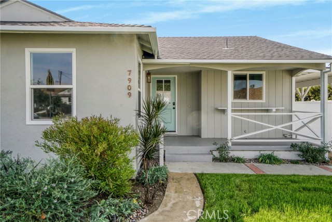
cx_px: 166
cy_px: 111
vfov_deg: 53.2
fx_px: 221
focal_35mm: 24
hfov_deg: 73.7
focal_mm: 16
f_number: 22
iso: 100
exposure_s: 1/30
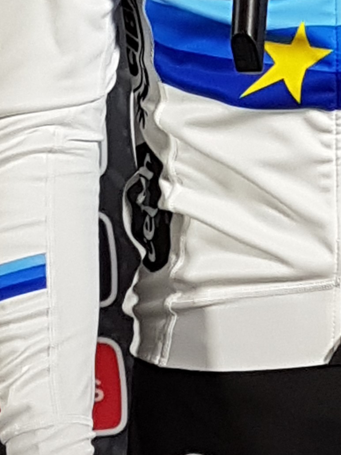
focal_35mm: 102
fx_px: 1340
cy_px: -46
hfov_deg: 14.1
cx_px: 414
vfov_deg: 18.5
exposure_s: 1/120
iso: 64
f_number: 1.7
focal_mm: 4.2
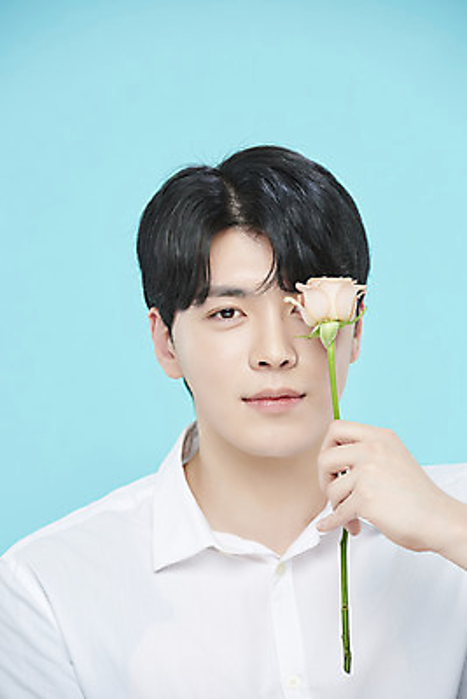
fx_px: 3888
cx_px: 234
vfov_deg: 10.3
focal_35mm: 200
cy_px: 350
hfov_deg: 6.9
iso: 64
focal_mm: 200
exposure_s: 1/125
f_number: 7.1
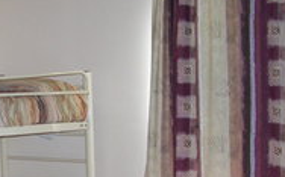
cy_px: 166
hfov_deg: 20.0
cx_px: 49
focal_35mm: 103
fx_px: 799
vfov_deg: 12.6
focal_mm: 6.3
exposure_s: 1/60
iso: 160
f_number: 2.8
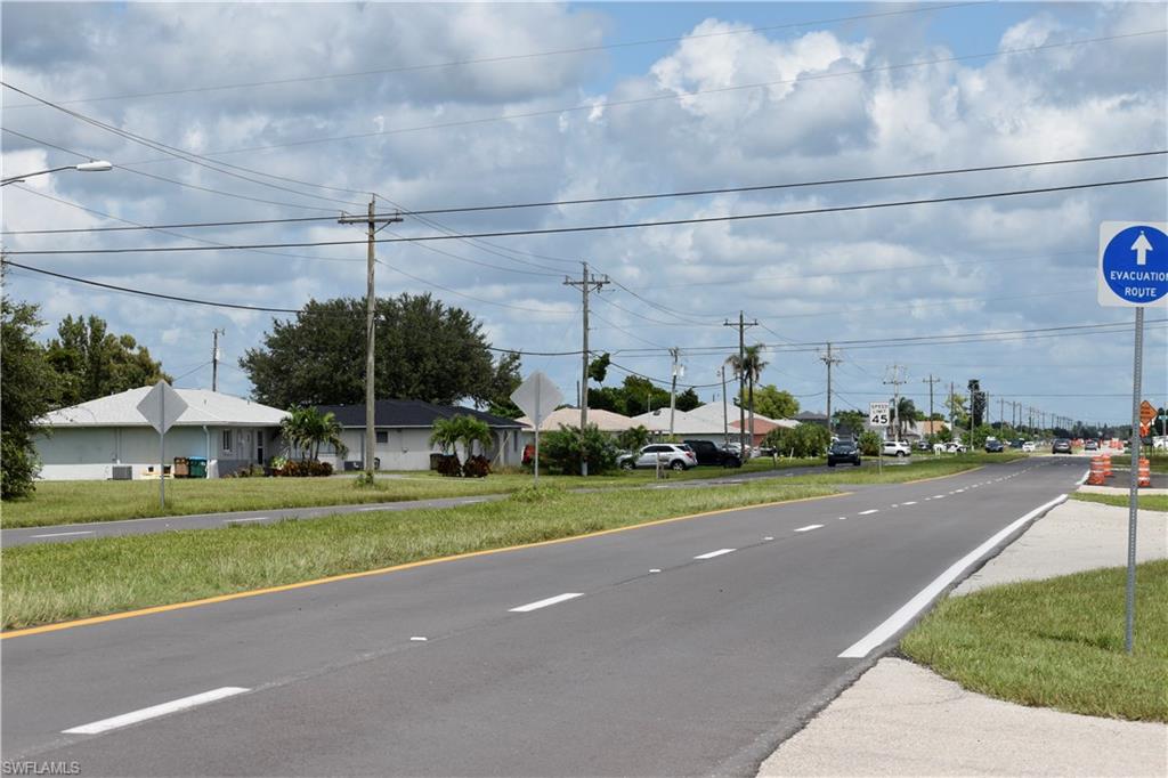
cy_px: 389
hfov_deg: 19.5
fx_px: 3405
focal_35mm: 105
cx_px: 584
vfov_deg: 13.0
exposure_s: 1/500
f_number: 8
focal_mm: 70
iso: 125
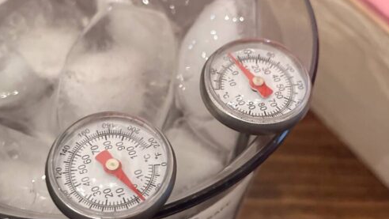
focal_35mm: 59
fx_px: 609
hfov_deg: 35.3
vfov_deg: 20.4
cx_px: 236
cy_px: 95
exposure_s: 1/40
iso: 640
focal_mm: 5.1
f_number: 1.6
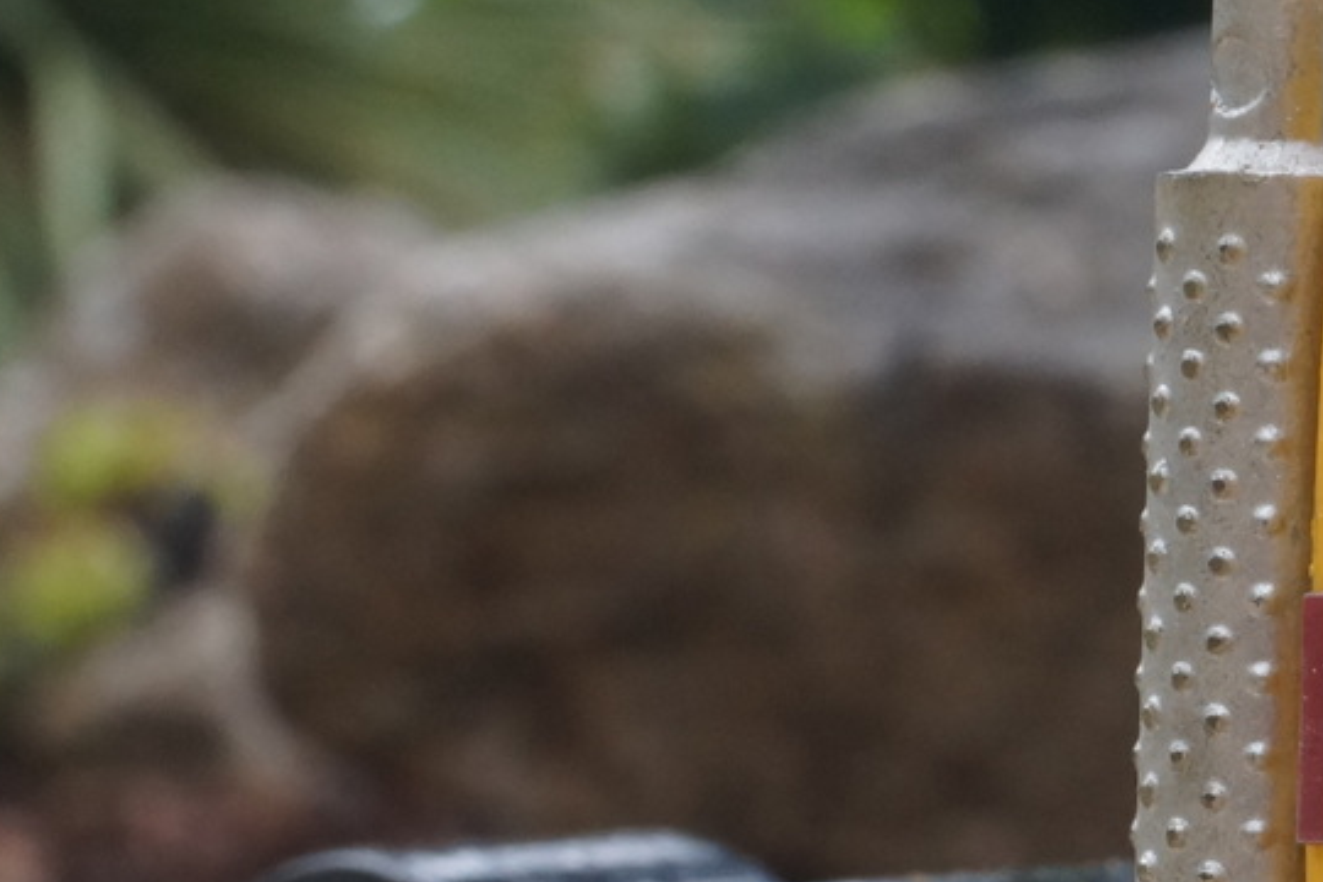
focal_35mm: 250
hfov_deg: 8.2
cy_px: 778
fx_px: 9181
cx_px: 1472
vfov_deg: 5.5
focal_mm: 45
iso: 500
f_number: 20
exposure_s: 1/80
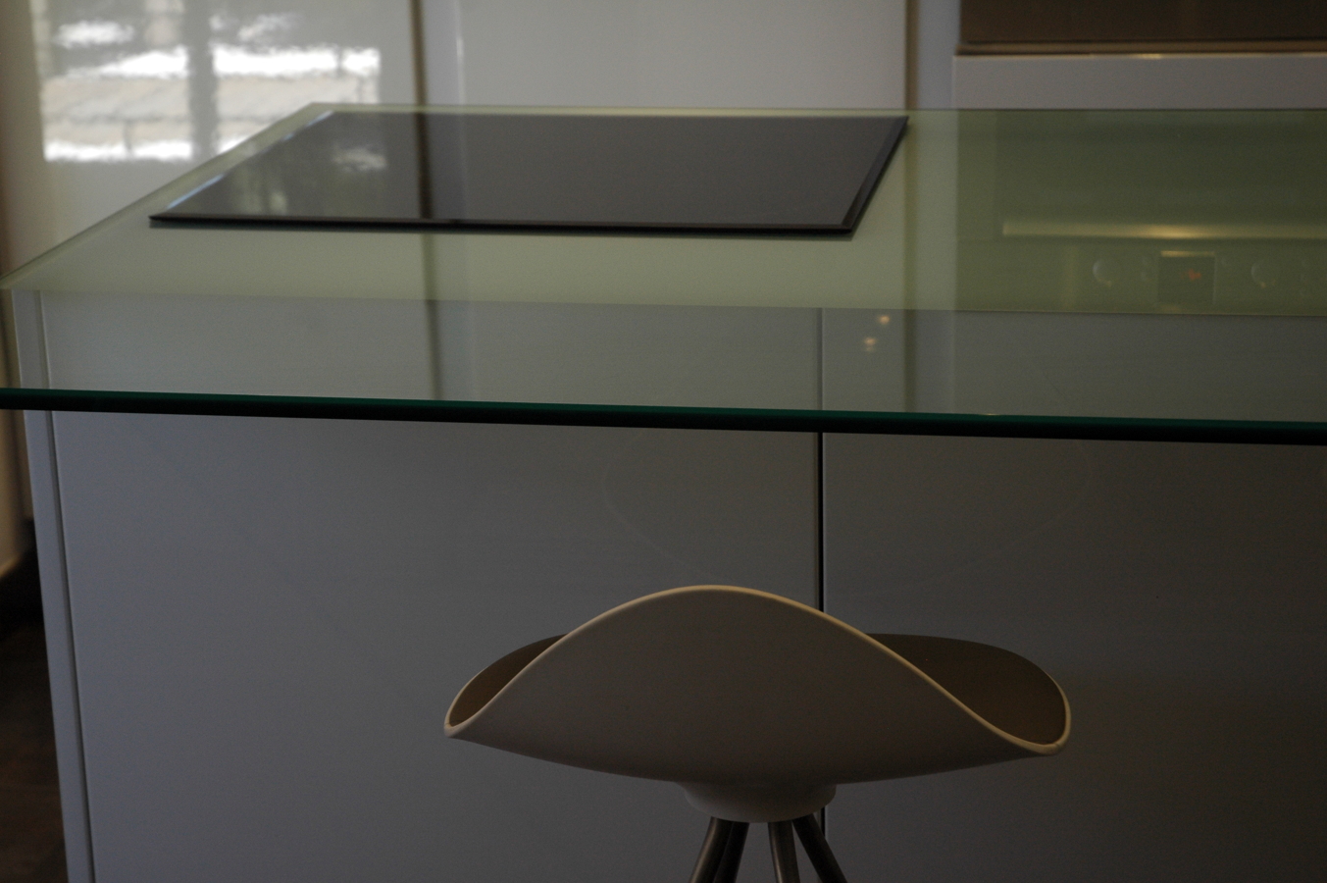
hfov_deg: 27.0
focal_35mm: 75
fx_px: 2762
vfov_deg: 18.2
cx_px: 664
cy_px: 442
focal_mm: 50
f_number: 4.5
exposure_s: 1/80
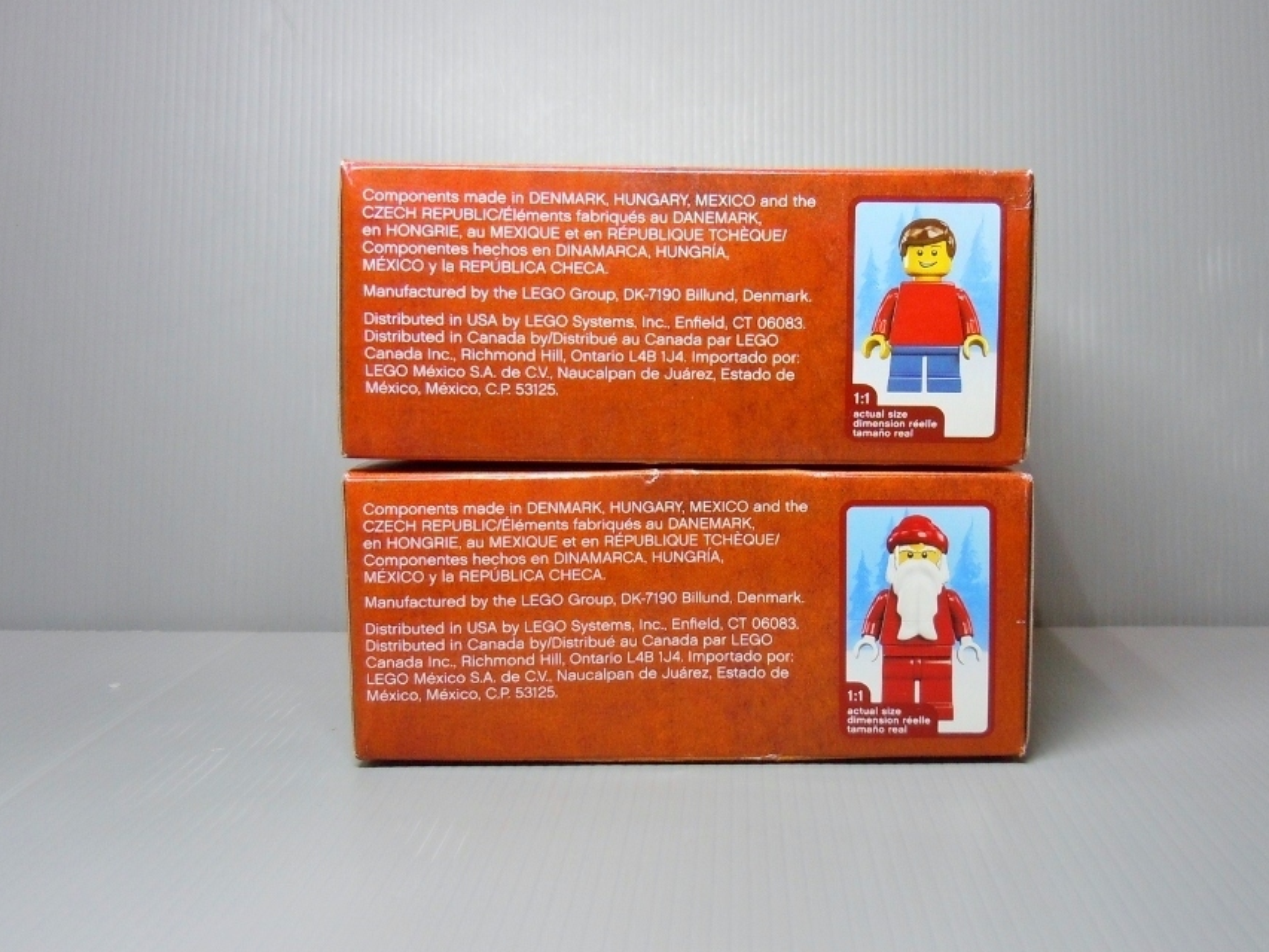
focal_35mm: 36
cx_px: 735
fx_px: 1320
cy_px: 440
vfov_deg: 39.6
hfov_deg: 51.1
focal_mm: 5.4
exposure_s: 1/10
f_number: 3.5
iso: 200
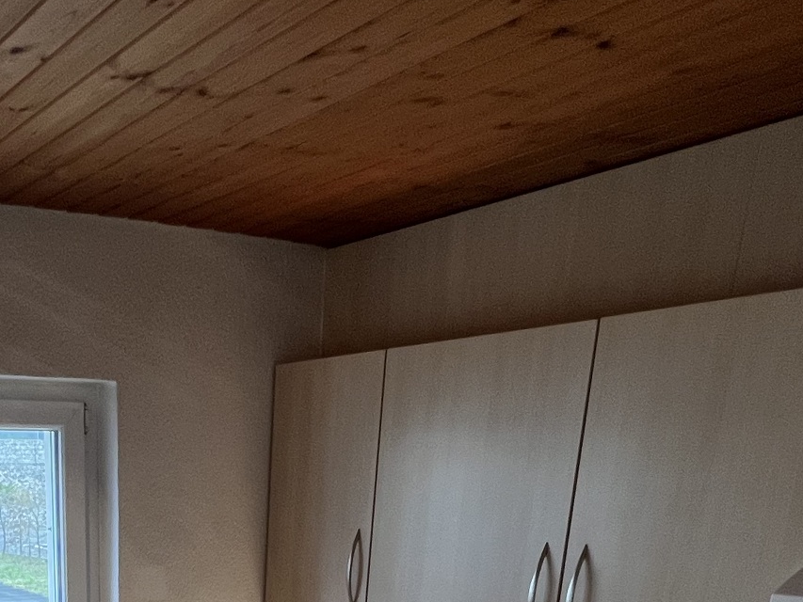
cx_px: 120
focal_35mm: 39
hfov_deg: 44.6
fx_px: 905
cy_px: 819
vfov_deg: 28.7
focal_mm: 1.57
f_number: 1.8
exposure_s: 1/50
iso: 125
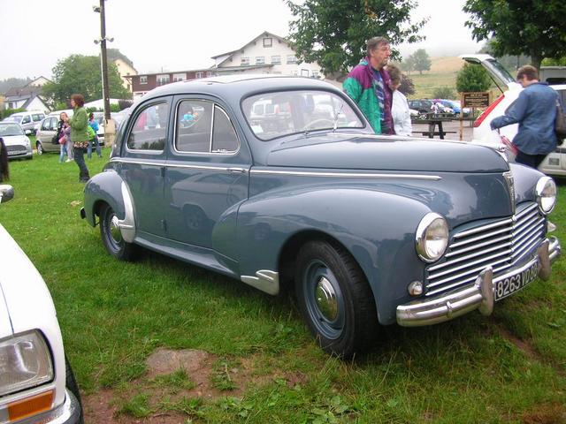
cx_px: 283
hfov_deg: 52.6
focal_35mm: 35
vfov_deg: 40.7
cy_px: 212
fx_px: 572
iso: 50
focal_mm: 5.8
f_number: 2.8
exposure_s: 1/39.1
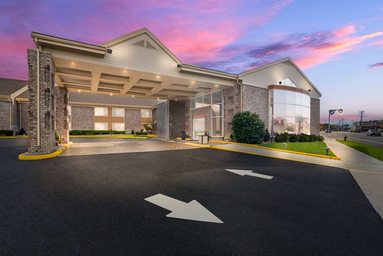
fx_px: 170
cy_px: 128
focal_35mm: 16
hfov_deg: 96.7
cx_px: 192
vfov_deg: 73.7
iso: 320
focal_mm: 16
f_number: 8
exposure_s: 1/30
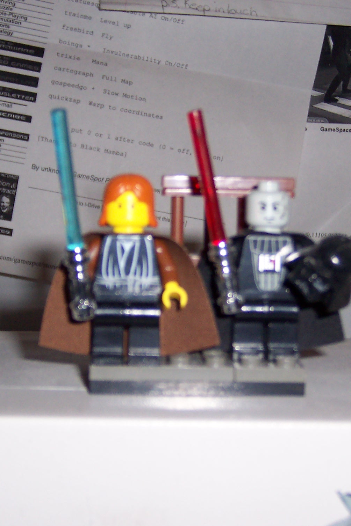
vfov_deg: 21.7
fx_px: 1375
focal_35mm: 94
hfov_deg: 14.5
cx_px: 198
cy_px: 261
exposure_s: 1/60
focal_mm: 10.4
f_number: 3.4
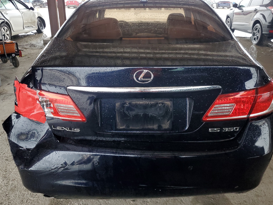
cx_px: 140
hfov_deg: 60.0
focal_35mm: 30
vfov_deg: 46.7
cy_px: 89
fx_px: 237
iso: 94
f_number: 1.5
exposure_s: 1/60.2
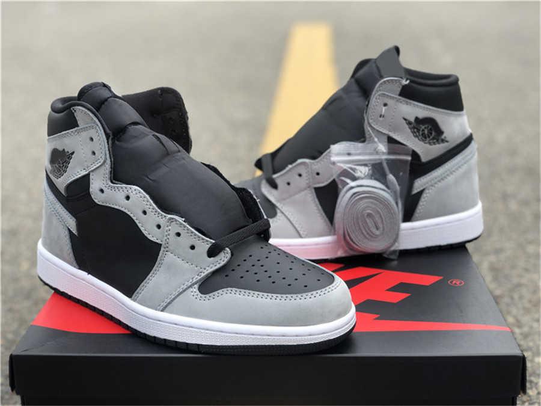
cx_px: 270
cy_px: 203
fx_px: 813
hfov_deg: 36.8
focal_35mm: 52
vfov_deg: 28.0
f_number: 2.4
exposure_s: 1/310
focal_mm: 6
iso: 16
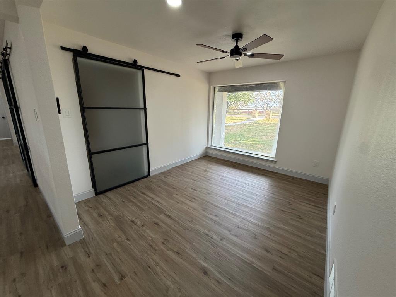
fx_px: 160
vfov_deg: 85.7
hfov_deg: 102.1
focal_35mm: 14
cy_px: 148
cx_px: 198
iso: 64
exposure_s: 1/153
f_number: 2.2
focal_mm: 2.22
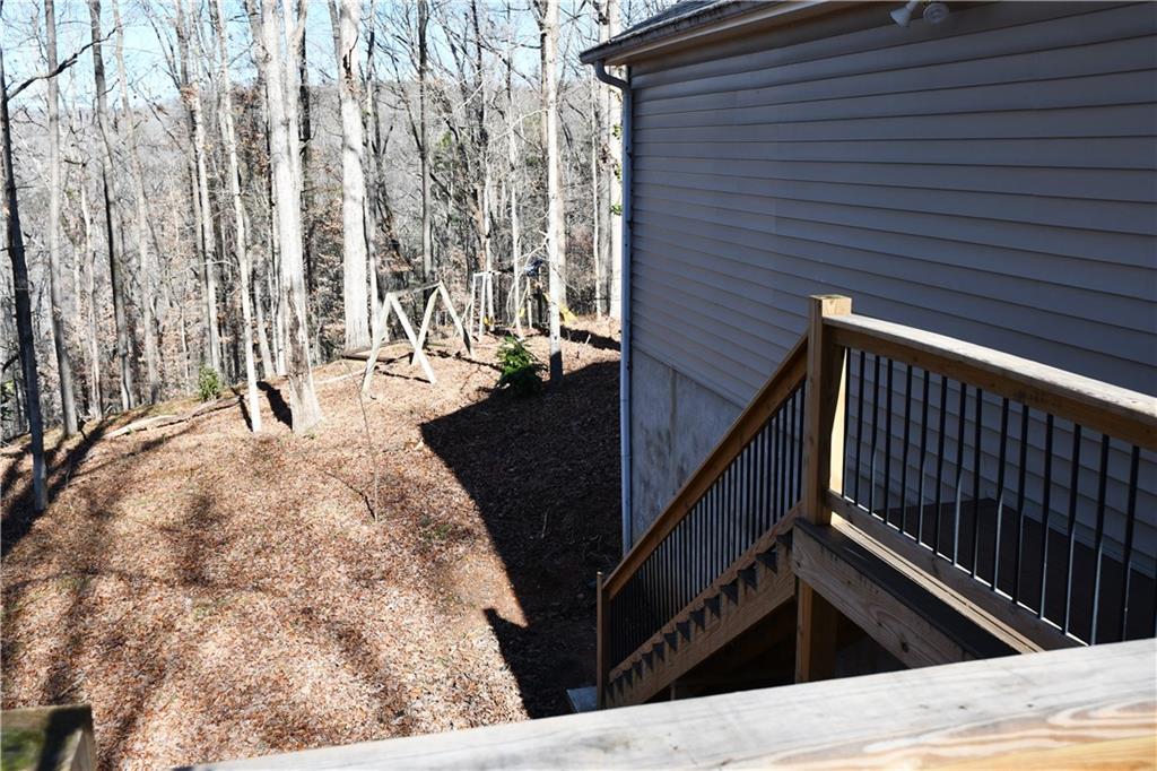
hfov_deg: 53.1
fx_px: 1157
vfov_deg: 36.8
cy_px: 386
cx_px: 578
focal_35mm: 36
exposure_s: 1/250
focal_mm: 24
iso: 200
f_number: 7.1
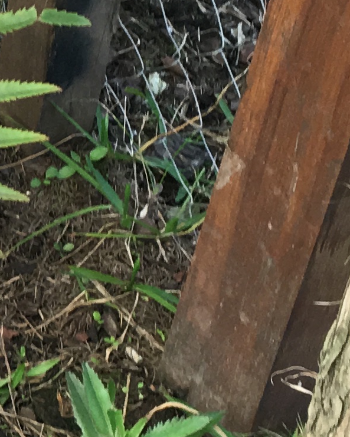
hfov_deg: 9.5
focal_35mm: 154
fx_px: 1994
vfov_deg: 12.5
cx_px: -305
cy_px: 230
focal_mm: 4.15
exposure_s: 1/100
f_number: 2.2
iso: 40
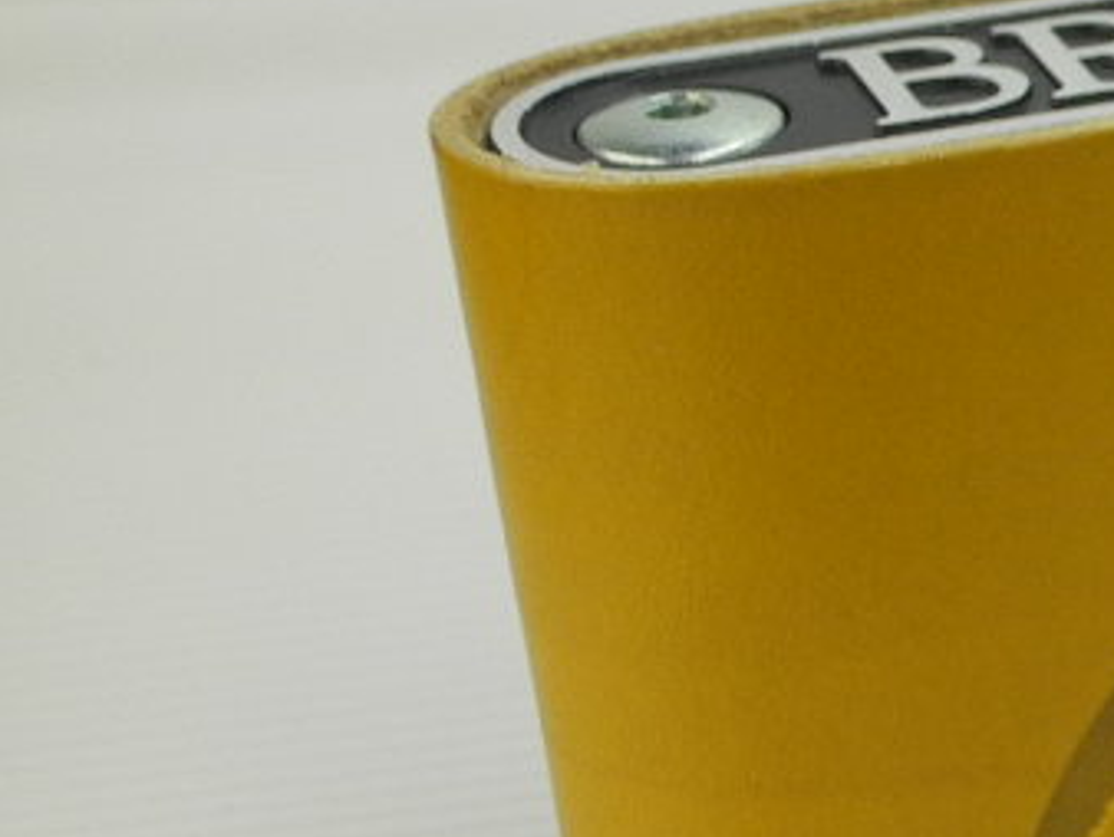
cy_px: 1061
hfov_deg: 11.6
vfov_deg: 10.3
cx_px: 2633
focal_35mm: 142
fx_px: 4573
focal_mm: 6.4
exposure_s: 1/30
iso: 112
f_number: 2.8
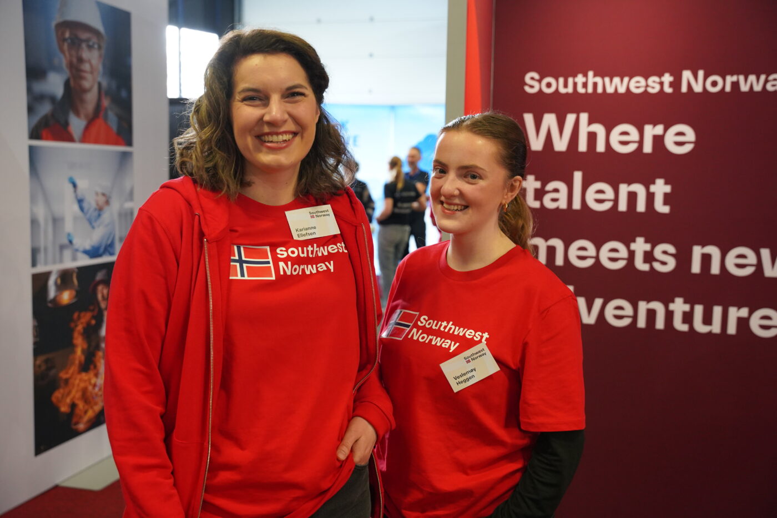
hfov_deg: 49.6
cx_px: 388
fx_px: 842
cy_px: 259
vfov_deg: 34.2
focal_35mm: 39
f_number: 4
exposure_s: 1/160
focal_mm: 39
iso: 3200
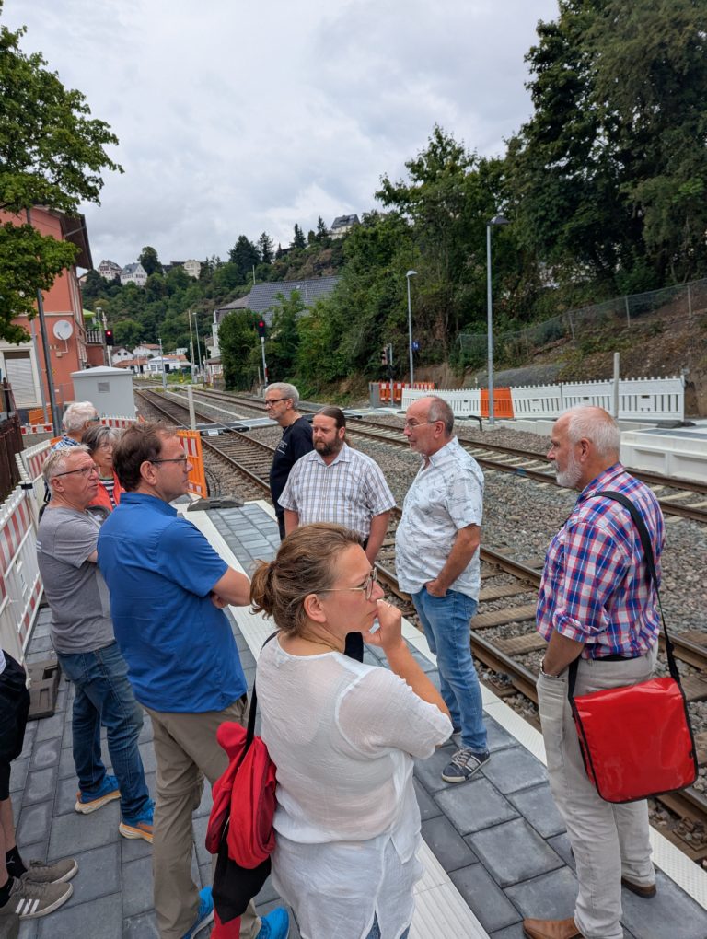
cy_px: 470
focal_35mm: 24
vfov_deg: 71.5
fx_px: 652
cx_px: 354
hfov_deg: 56.9
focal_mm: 6.81
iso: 38
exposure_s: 1/1508
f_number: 1.85
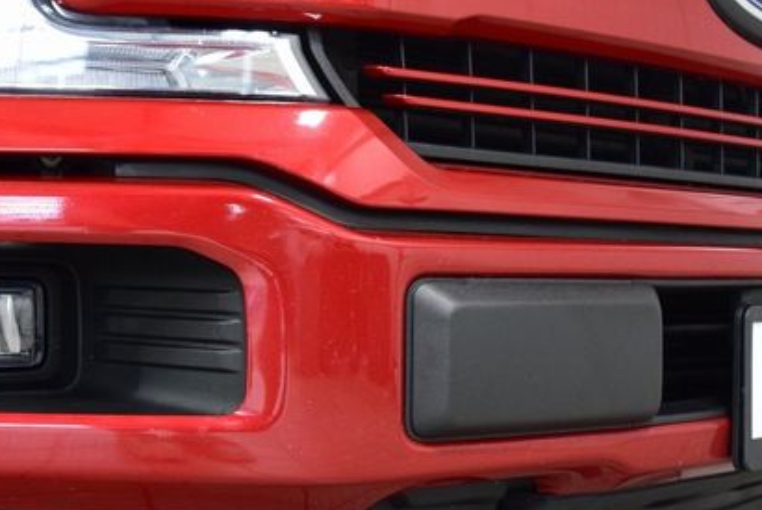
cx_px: 421
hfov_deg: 35.6
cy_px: 379
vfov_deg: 24.0
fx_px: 1187
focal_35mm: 56
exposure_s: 1/60
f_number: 3.5
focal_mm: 24
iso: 1600
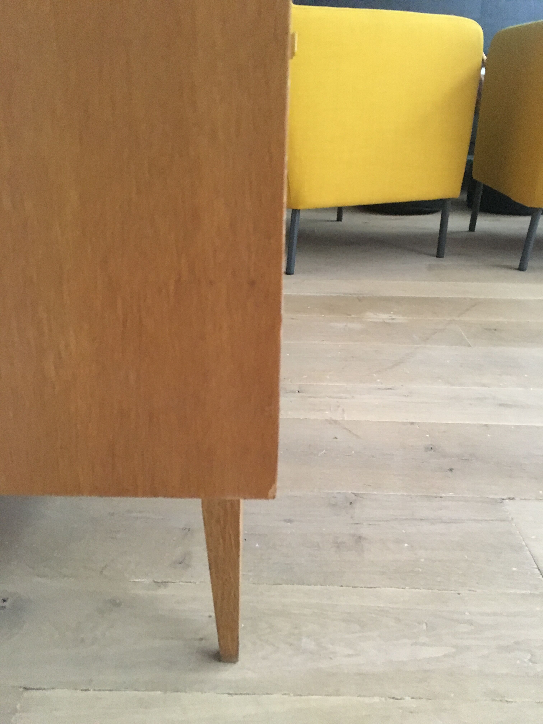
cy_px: 362
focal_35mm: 29
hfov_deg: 48.2
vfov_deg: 61.7
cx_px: 272
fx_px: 607
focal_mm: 4.15
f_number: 2.2
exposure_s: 1/17
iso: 250
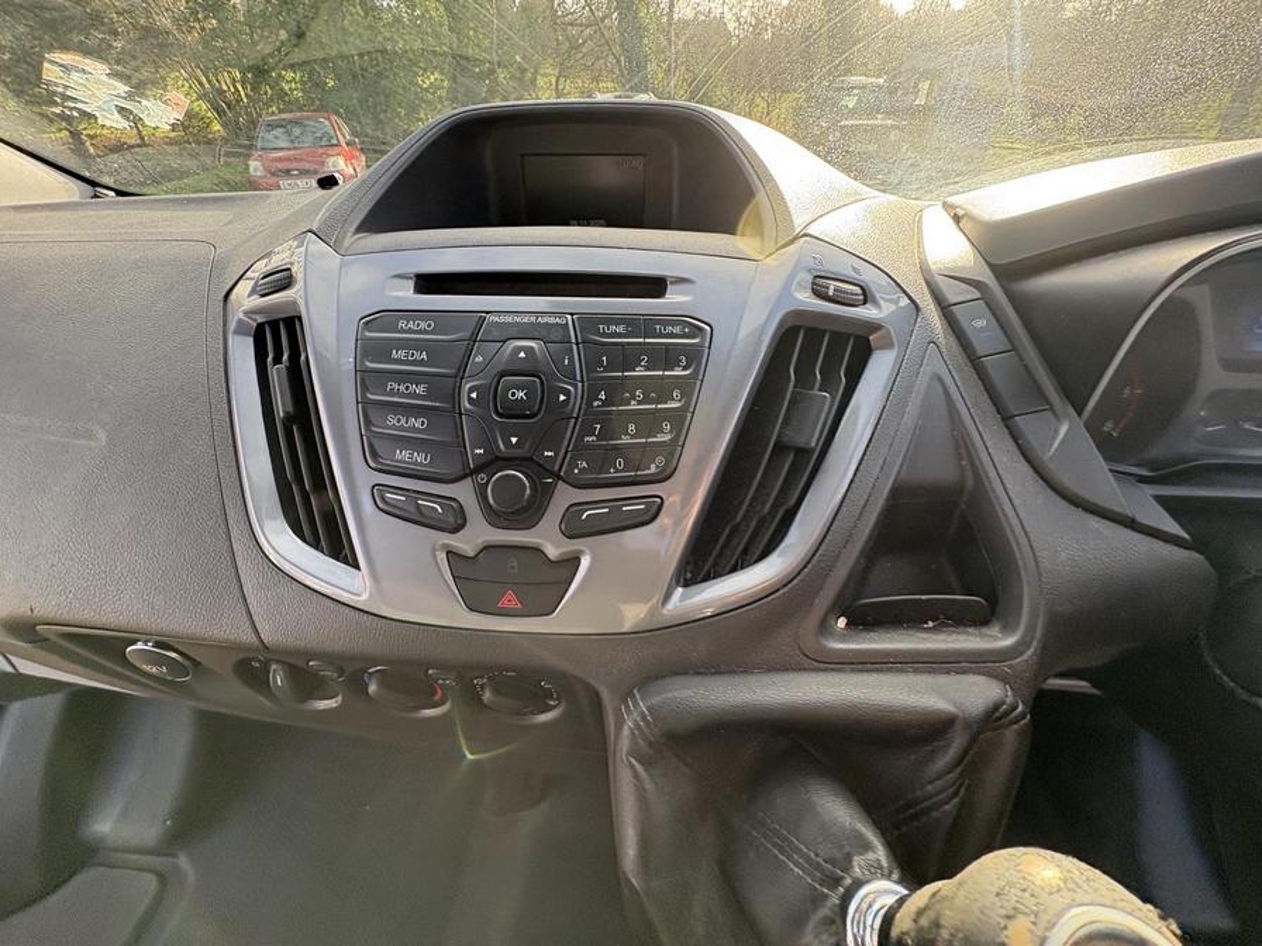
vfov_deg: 85.7
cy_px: 473
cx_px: 631
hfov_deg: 102.1
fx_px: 510
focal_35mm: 14
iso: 100
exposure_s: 1/139
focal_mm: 2.22
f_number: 2.2
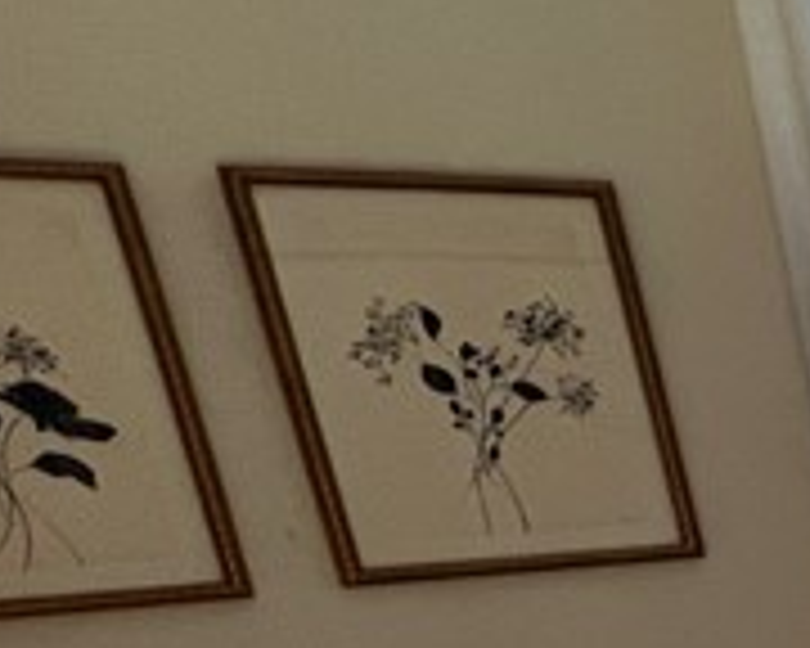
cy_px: 846
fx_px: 1726
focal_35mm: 72
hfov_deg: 12.8
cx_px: 2232
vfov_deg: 19.6
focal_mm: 1.57
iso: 200
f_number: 1.8
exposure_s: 1/120
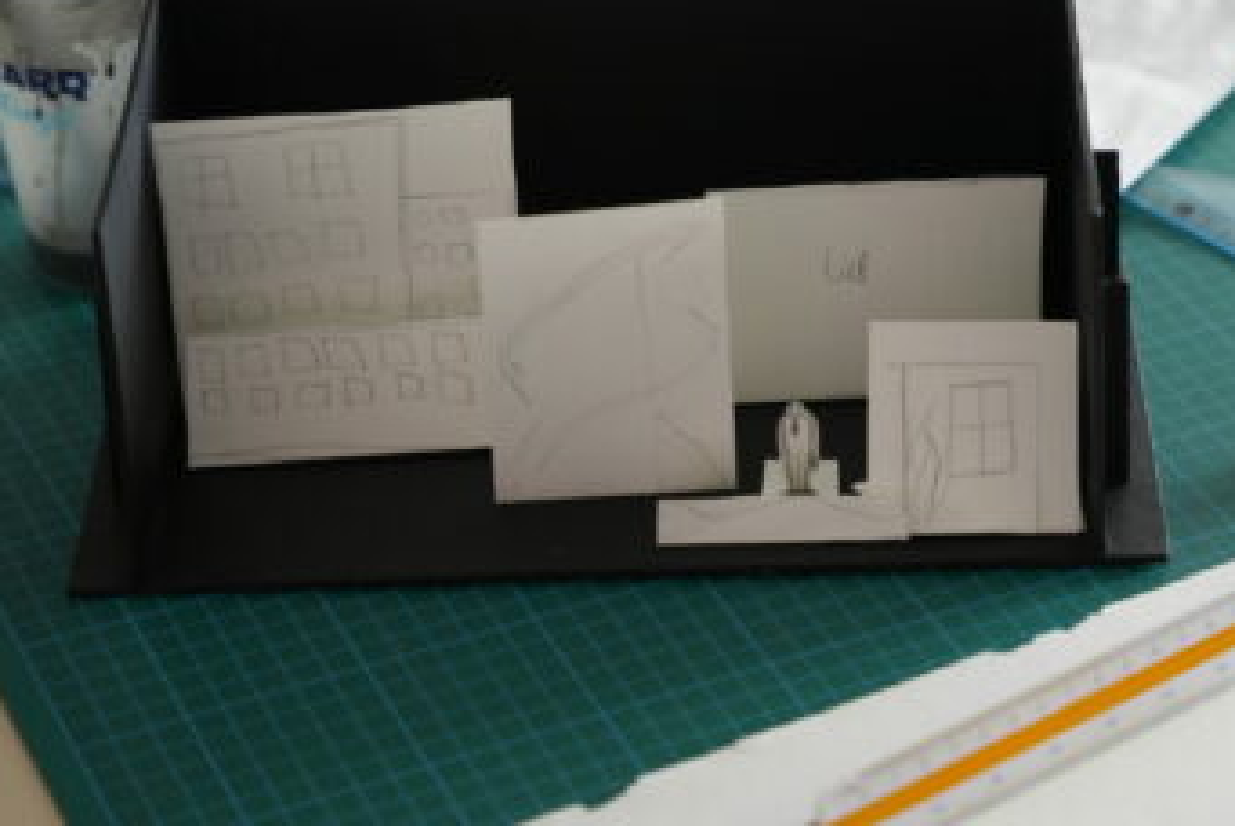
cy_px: 275
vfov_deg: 11.2
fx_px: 4223
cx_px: 1021
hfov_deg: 16.5
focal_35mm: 123
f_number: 2.8
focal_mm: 70
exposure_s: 1/80
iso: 1000
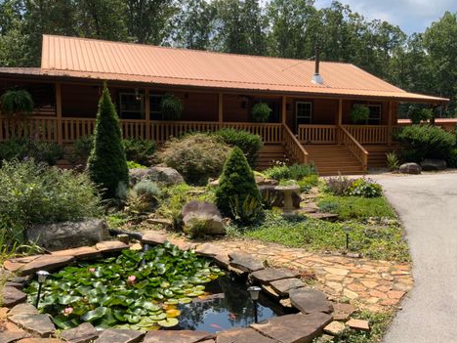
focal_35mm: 31
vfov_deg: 45.4
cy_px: 177
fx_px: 409
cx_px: 230
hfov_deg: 58.4
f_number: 1.8
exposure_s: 1/1377
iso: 16
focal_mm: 3
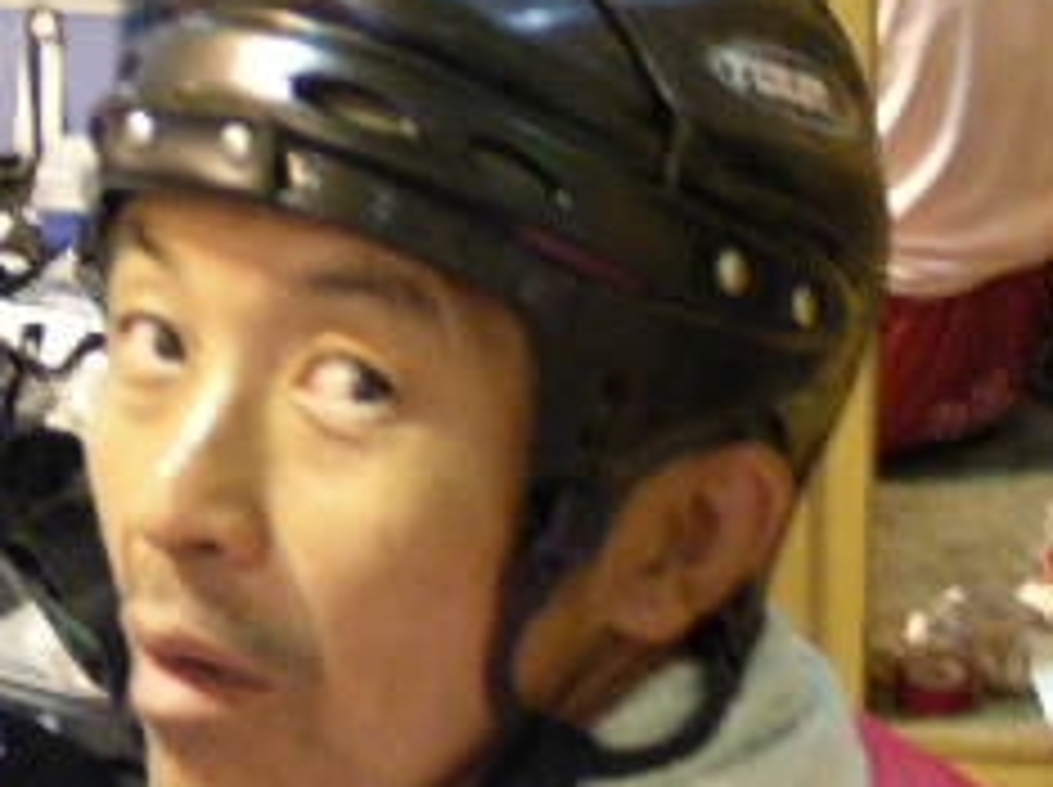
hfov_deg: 18.5
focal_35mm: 104
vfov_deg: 14.1
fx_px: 3160
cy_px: 81
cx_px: 72
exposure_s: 1/8
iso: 336
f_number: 3.5
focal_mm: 6.3
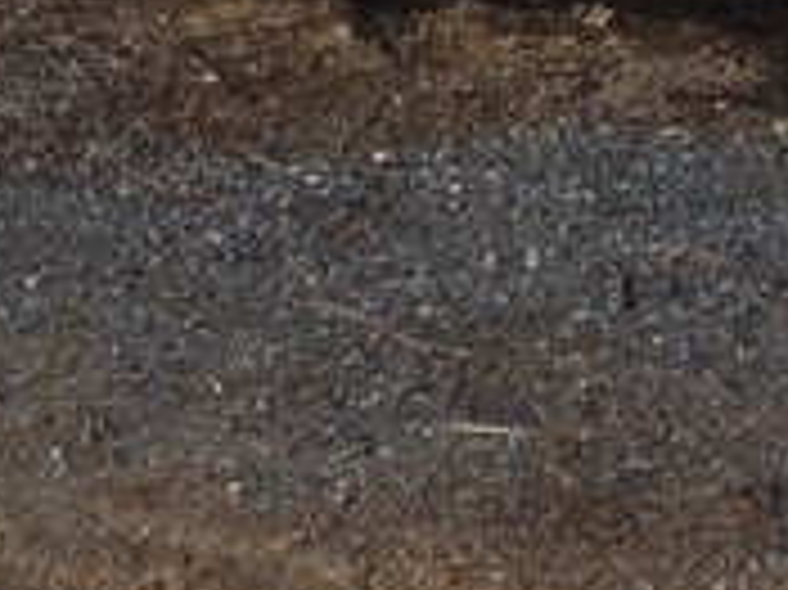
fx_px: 2411
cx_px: 149
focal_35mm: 106
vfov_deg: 13.4
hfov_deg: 18.4
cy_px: -207
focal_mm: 4.15
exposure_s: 1/1508
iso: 25
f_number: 2.2
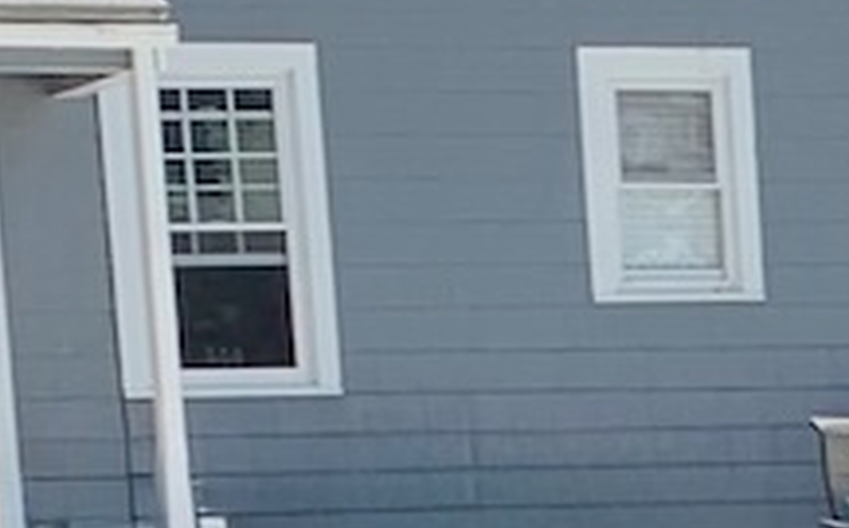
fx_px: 3767
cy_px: 694
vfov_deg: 7.9
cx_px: 1502
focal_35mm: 163
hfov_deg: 11.9
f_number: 1.8
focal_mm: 4.25
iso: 25
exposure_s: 1/1176
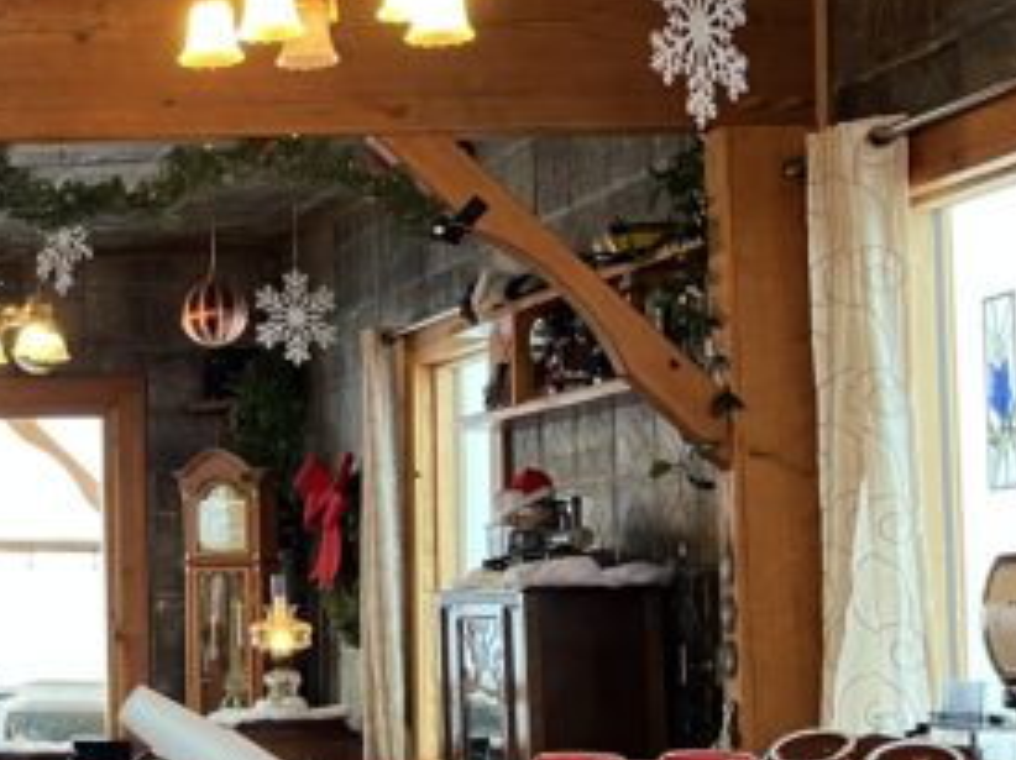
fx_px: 2229
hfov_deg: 22.4
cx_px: -378
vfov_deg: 19.3
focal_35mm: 76
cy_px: 497
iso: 125
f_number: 1.6
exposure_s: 1/60
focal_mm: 5.1
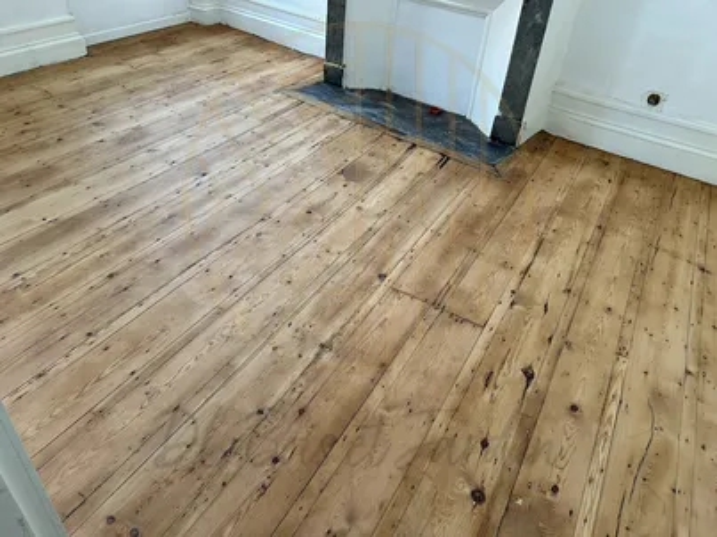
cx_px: 358
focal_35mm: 26
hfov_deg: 67.3
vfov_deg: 53.0
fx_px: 538
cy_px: 268
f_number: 1.5
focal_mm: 5.7
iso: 125
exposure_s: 1/121
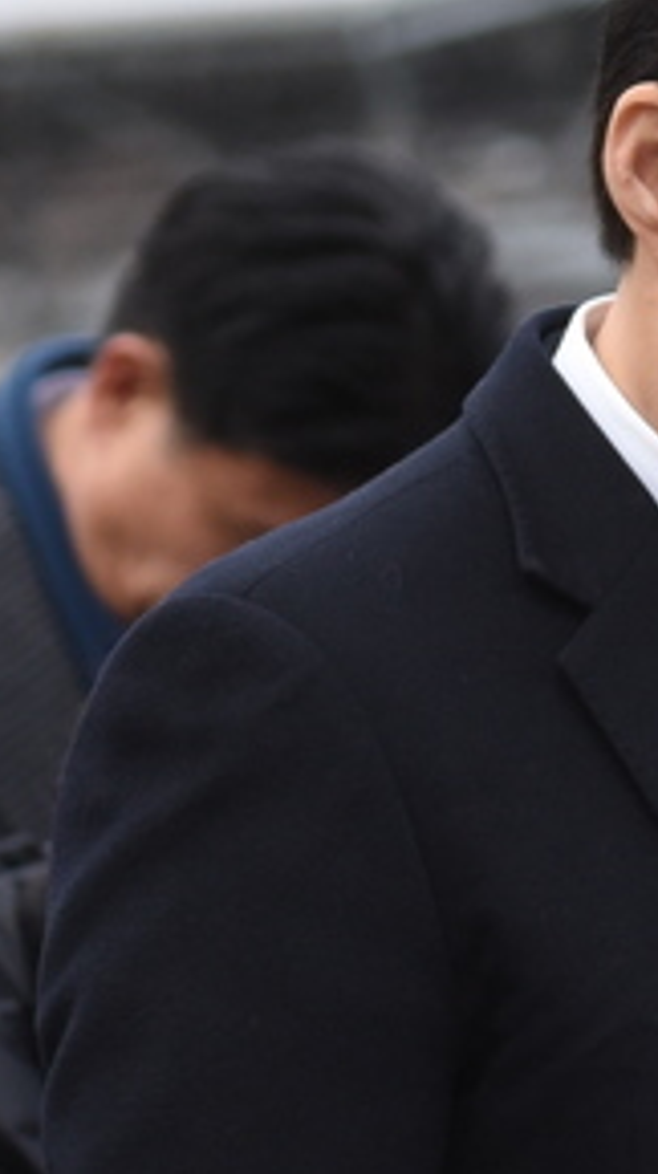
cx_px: 841
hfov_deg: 3.4
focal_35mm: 356
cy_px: 368
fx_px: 11071
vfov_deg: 6.1
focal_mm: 70
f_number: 2.8
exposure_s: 1/4000
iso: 800
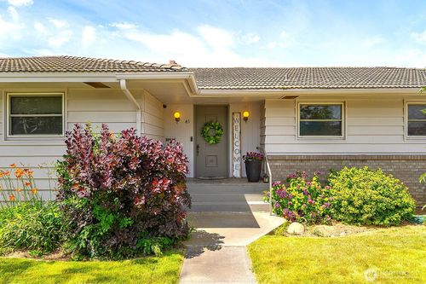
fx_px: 290
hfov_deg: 72.6
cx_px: 213
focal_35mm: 24
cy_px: 142
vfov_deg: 52.2
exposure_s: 1/320
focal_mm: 24.5
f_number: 16
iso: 200
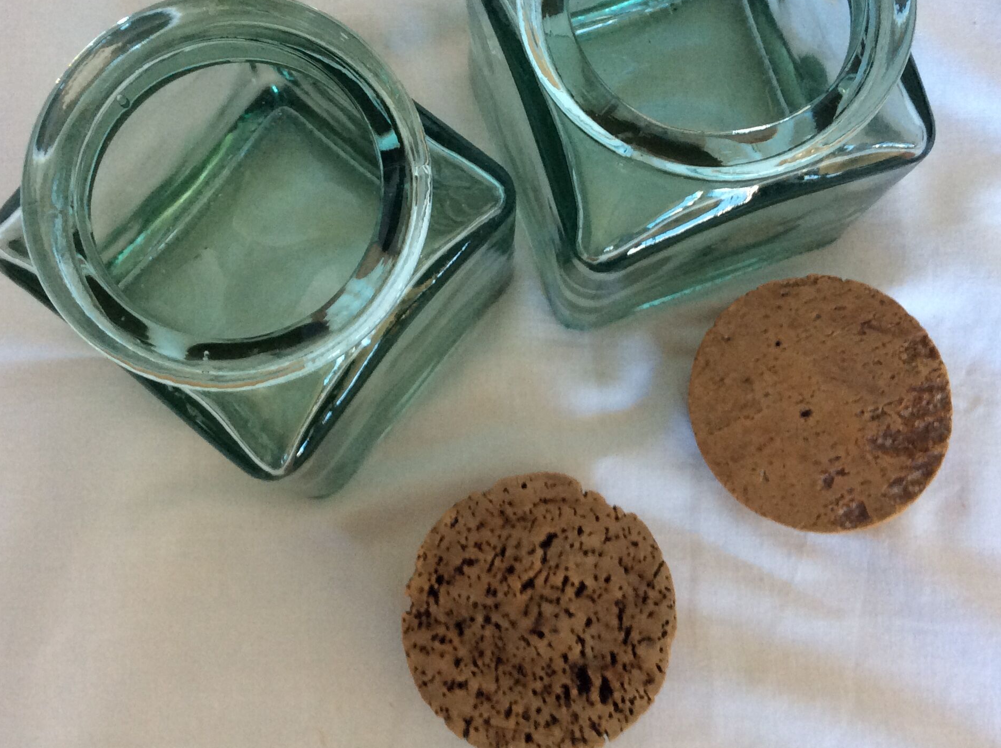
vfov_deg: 32.7
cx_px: 507
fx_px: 1270
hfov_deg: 43.0
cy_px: 305
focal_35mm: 44
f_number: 2.4
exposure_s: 1/25
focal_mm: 3.3
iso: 80
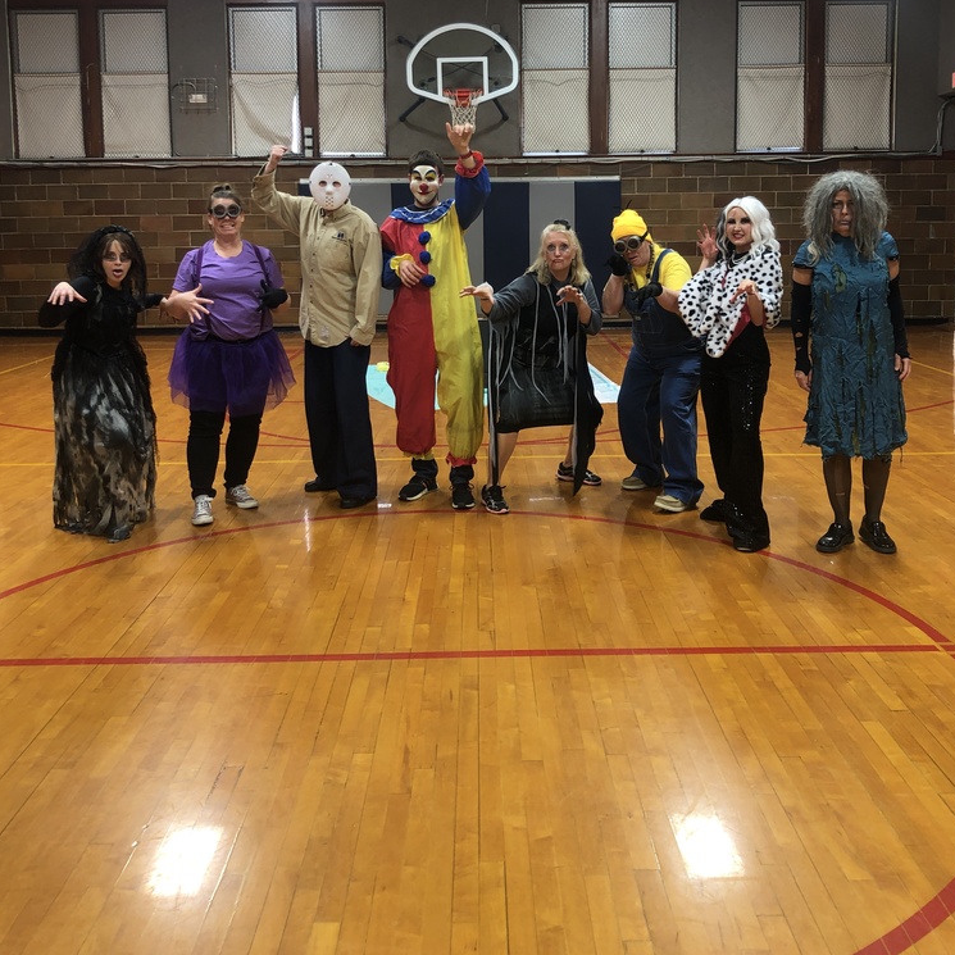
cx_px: 481
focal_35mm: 34
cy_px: 319
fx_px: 1061
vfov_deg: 47.7
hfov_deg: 48.5
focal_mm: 3.99
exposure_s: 1/15
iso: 32
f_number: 1.8
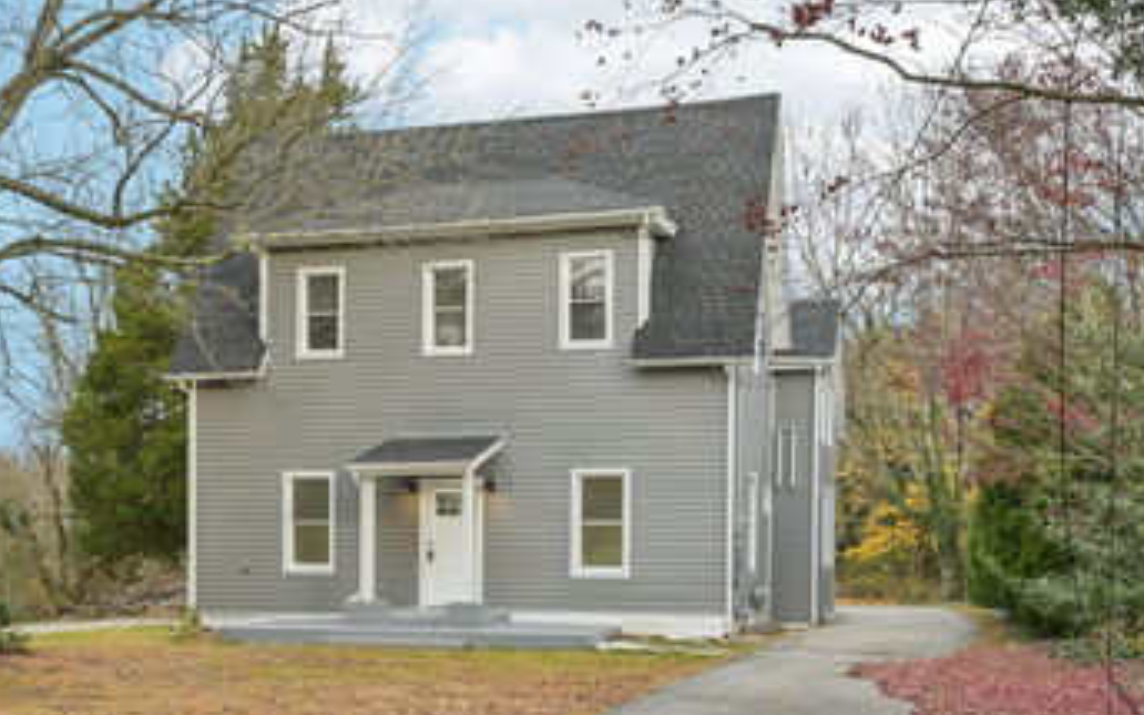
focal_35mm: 45
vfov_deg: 28.7
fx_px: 1395
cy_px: 348
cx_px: 436
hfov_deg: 44.3
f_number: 8
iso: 110
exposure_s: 1/30
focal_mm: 29.5
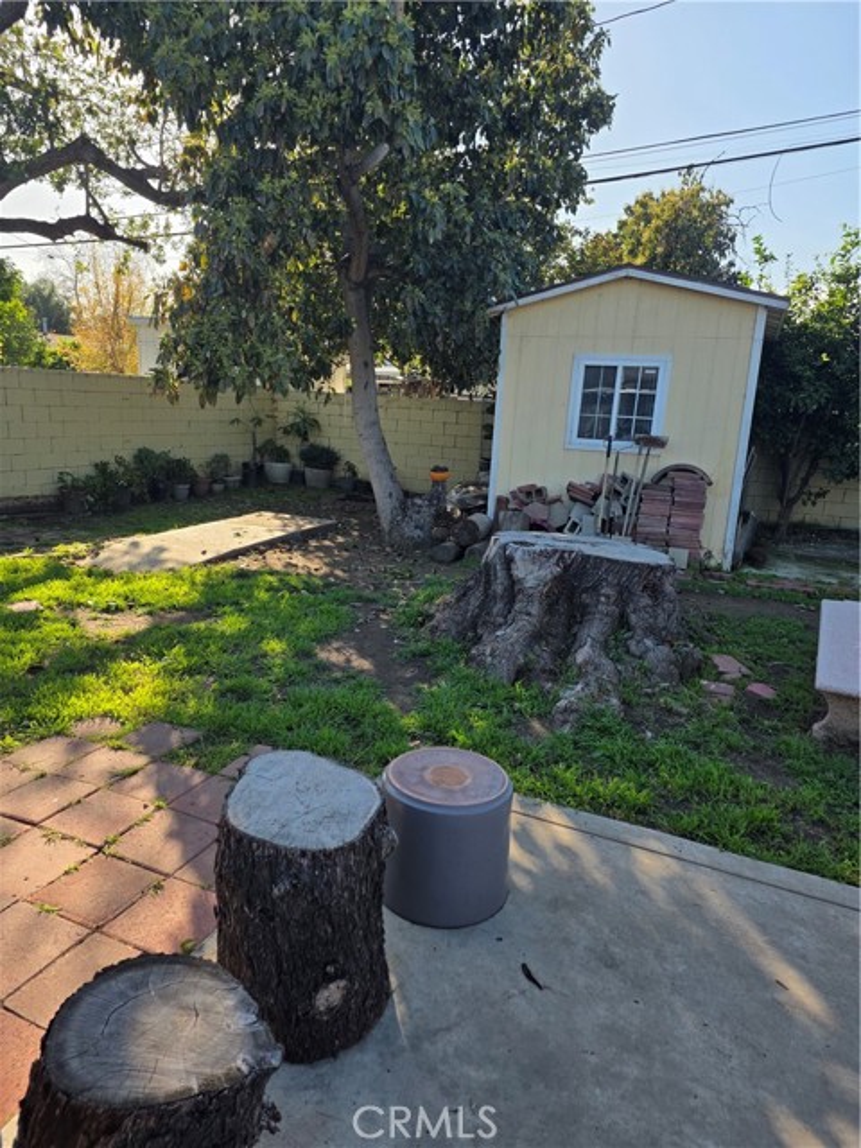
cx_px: 430
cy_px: 574
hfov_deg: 58.9
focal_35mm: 23
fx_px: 763
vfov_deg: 73.9
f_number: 1.7
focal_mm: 6.3
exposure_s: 1/3647
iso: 80
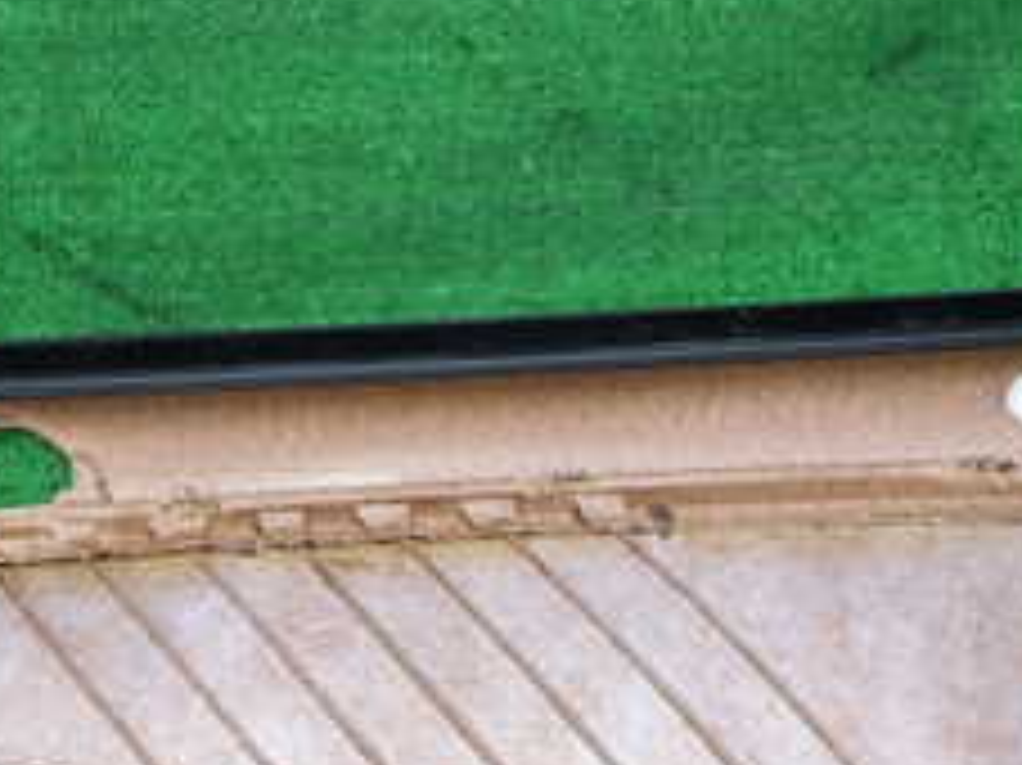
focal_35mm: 66
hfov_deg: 29.0
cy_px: 940
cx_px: 275
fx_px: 1948
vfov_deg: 20.6
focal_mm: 4.5
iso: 100
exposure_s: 1/160
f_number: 2.8
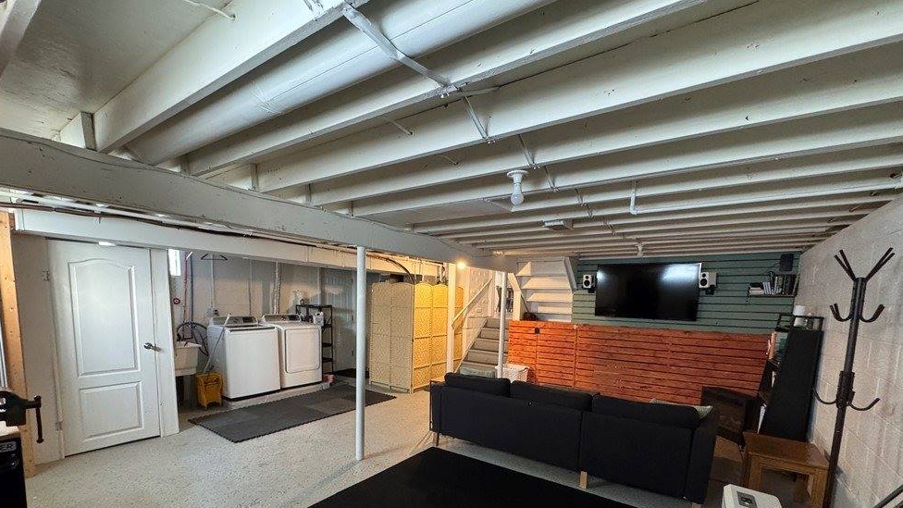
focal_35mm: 16
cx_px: 456
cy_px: 341
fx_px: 383
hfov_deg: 99.4
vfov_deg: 65.2
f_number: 2.2
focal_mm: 2.22
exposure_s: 1/60
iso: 800
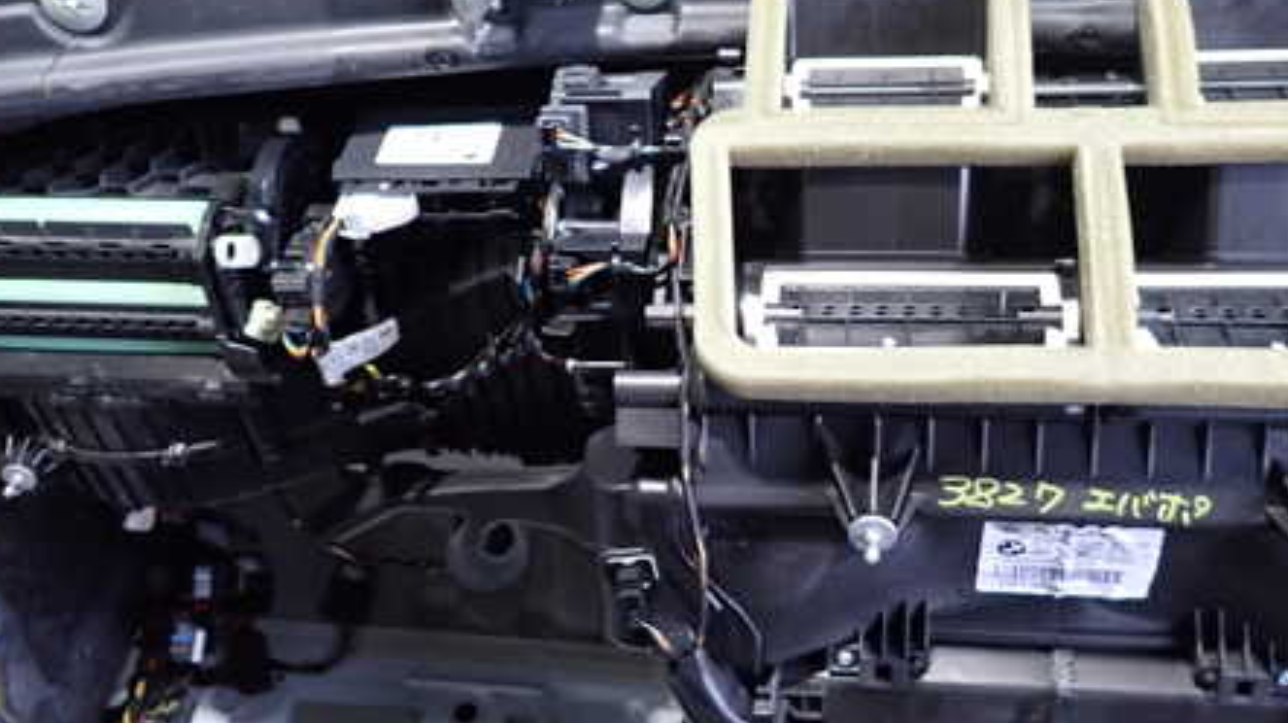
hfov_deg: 54.0
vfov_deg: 31.9
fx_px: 1263
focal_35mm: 37
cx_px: 694
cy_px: 382
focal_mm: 4.5
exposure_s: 1/30
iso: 640
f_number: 2
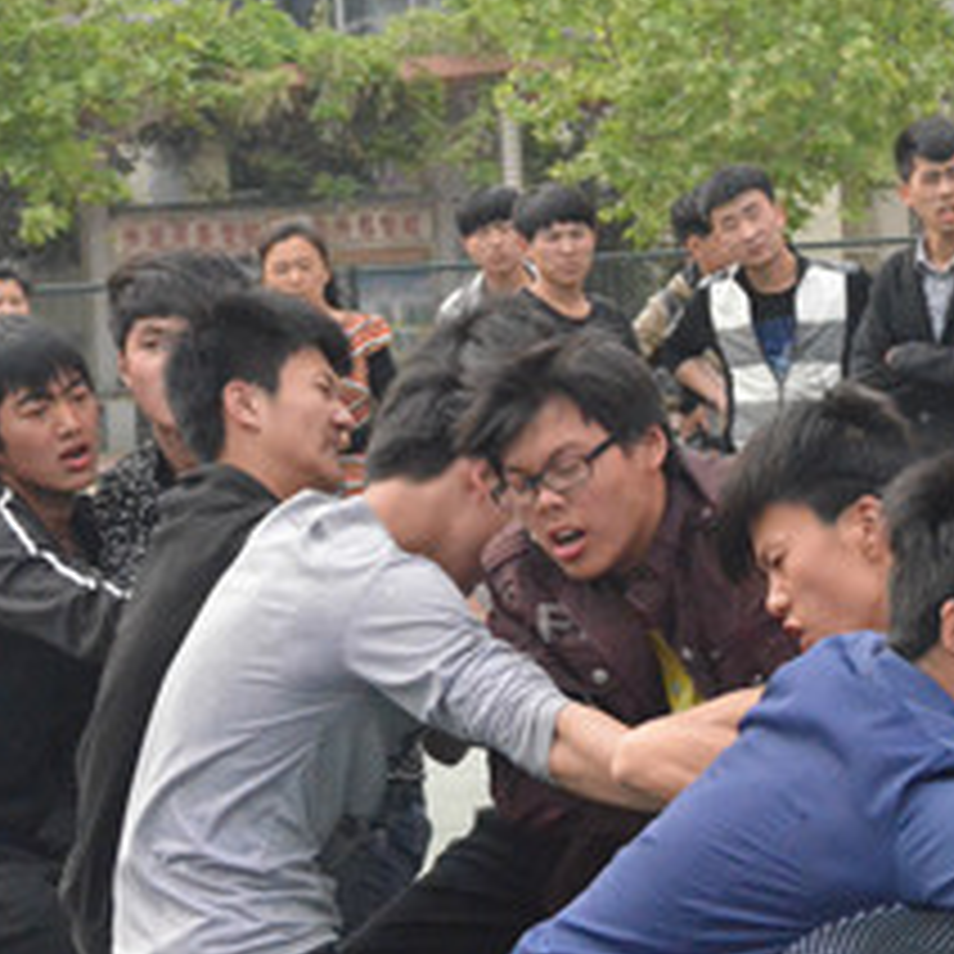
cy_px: 664
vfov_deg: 12.1
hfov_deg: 12.0
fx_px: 4490
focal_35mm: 144
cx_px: 882
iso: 6400
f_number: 11
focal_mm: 48
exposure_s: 1/500
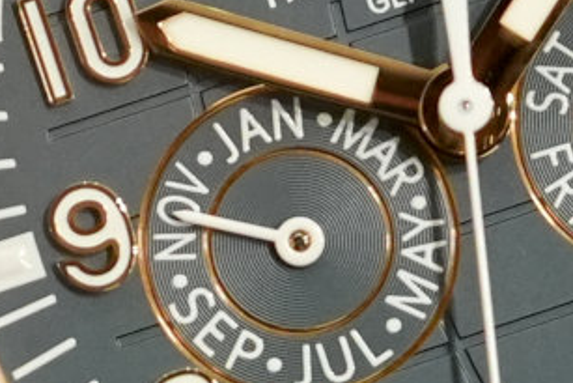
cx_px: 457
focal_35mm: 342
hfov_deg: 6.0
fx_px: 5446
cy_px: 239
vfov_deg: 4.0
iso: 3200
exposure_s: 1/100
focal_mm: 50
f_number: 3.5
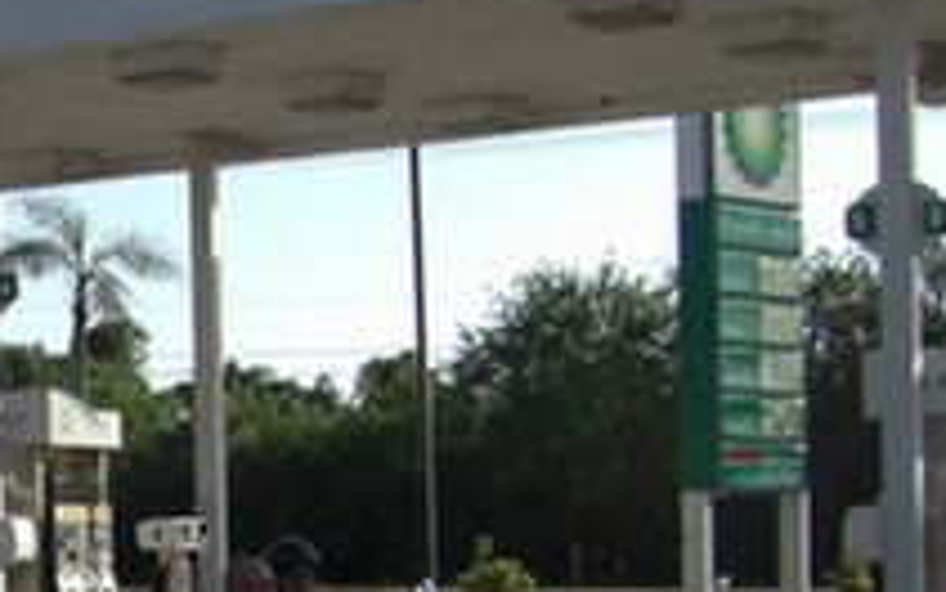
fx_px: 3146
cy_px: 650
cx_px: -439
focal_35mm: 122
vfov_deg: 10.6
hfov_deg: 15.8
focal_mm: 6.3
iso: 64
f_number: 4.6
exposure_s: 1/320
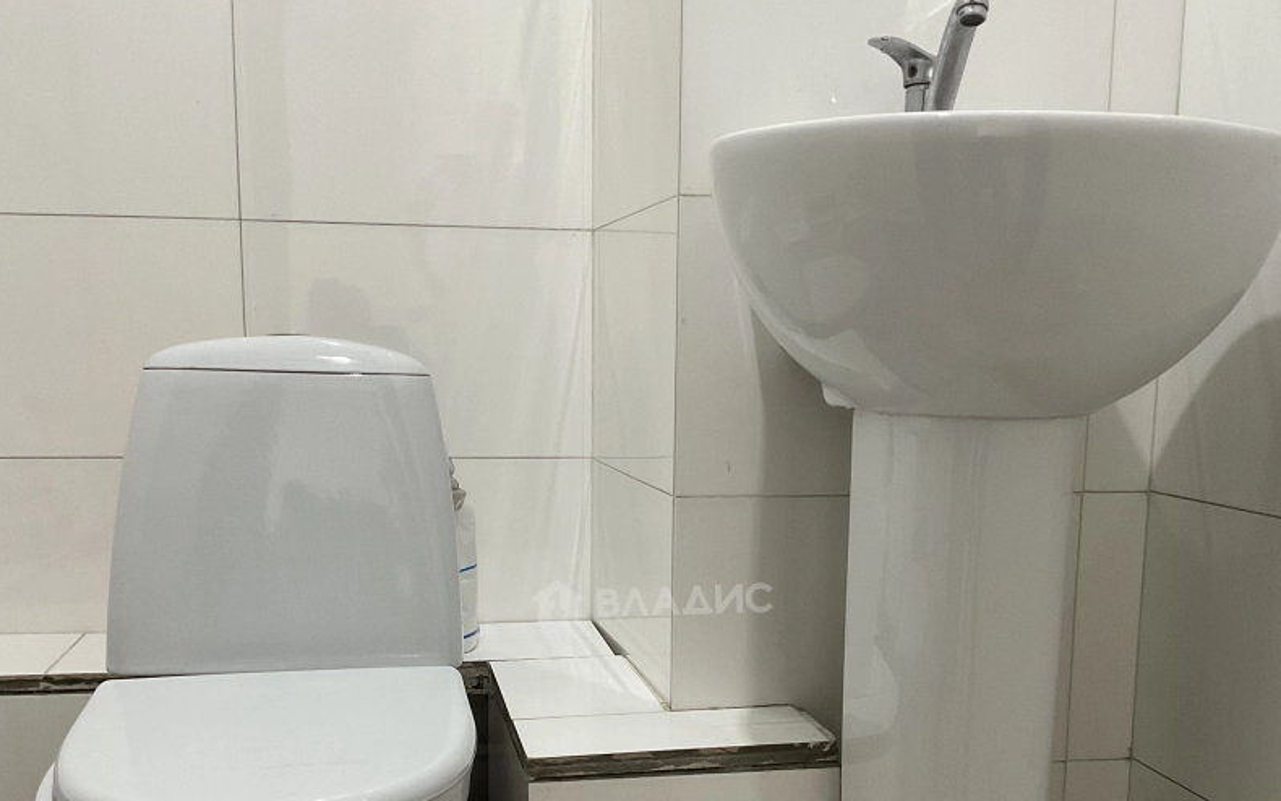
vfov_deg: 30.1
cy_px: 600
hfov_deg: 47.2
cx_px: 653
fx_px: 1466
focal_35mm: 42
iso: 100
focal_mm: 3
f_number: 1.8
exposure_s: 1/60
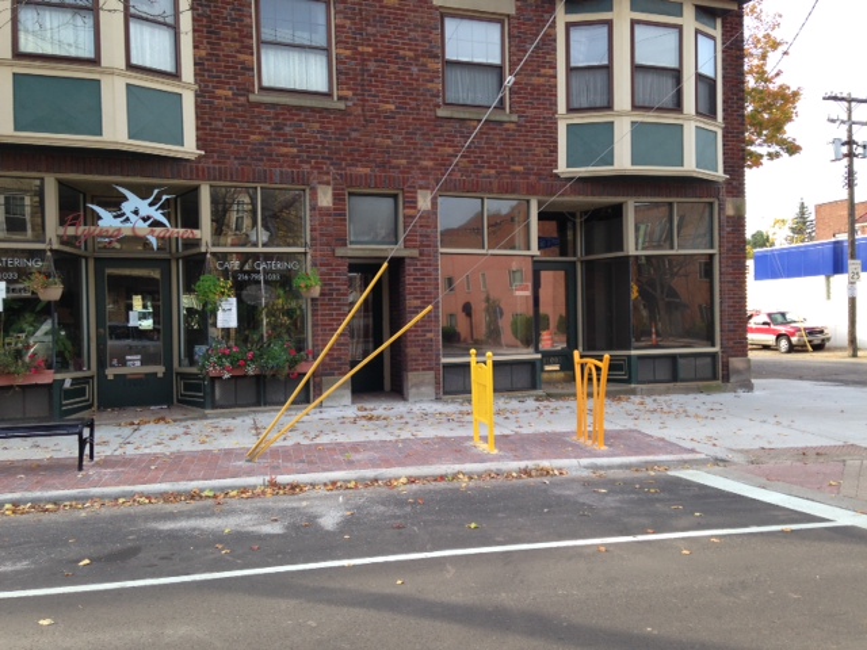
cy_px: 325
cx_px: 434
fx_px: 827
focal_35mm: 33
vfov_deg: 42.9
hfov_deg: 55.4
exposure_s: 1/229
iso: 50
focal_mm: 4.12
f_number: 2.4
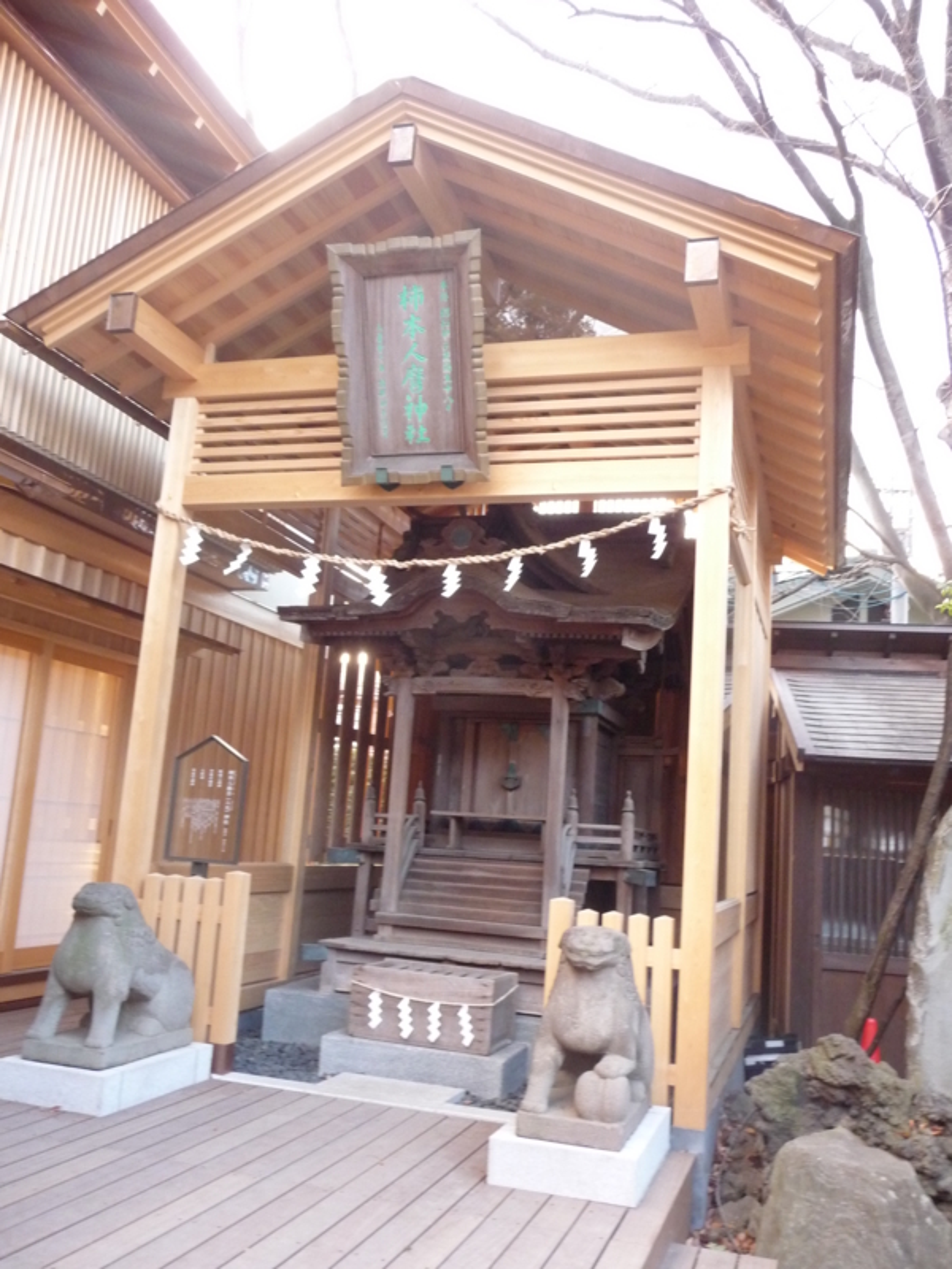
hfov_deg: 46.8
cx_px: 476
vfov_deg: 60.0
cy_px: 634
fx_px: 1100
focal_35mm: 30
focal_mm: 5
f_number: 3.4
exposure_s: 1/25
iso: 400
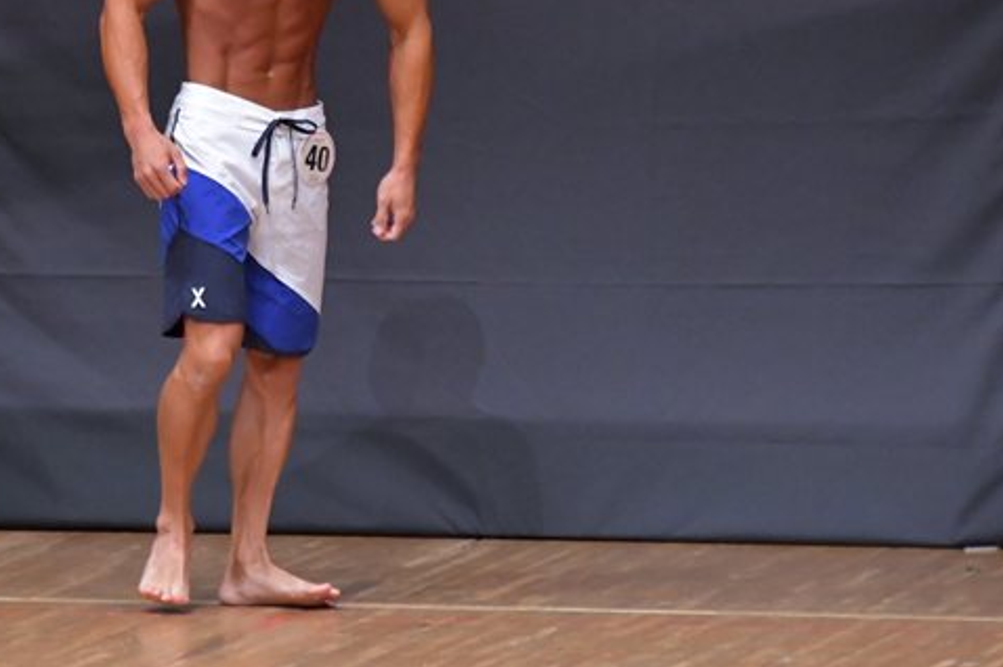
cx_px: 282
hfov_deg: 3.7
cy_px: 185
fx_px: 15563
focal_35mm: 559
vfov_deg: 2.5
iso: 6400
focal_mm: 230
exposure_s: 1/400
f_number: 5.6
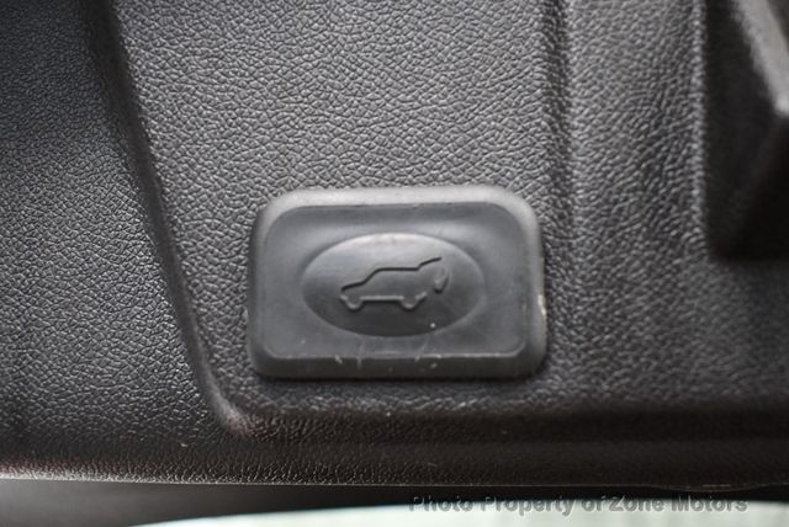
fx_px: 790
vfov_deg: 36.9
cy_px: 264
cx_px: 394
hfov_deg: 53.1
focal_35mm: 36
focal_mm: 18
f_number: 3.5
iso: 3200
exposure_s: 1/100
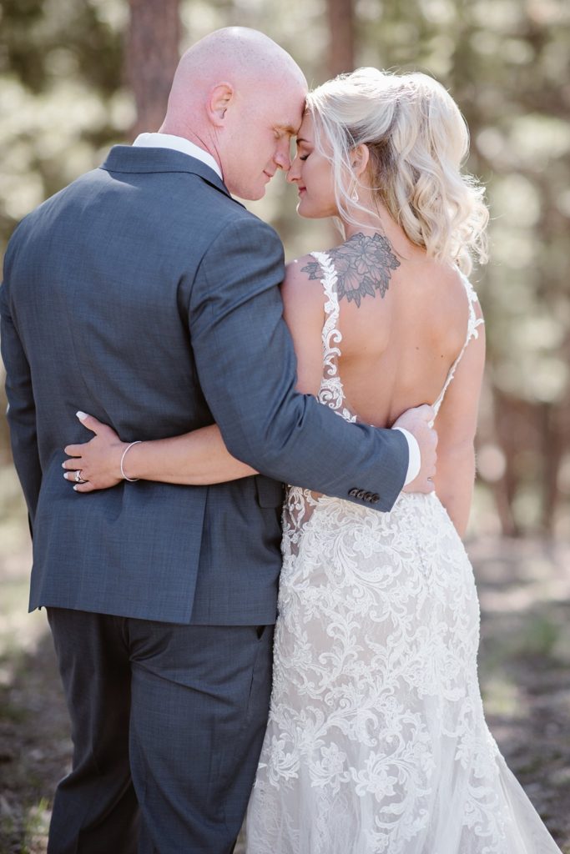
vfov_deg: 23.9
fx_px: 2018
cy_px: 427
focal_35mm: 85
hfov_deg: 16.1
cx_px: 285
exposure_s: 1/1000
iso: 200
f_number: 1.8
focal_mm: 85
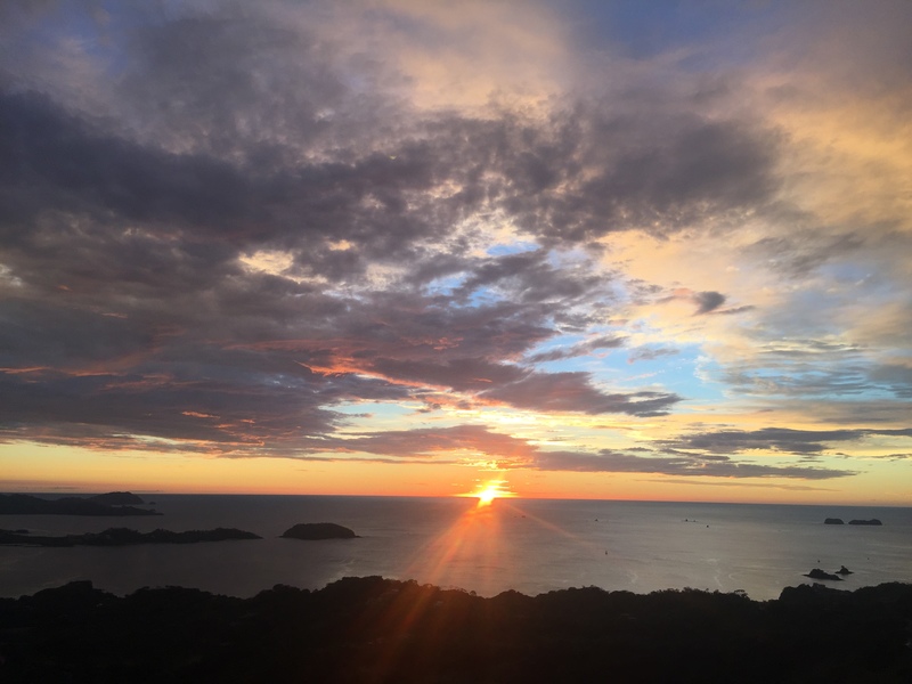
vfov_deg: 48.2
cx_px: 456
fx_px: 764
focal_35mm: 29
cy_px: 342
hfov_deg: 61.7
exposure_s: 1/439
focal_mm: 4.15
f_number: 2.2
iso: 32
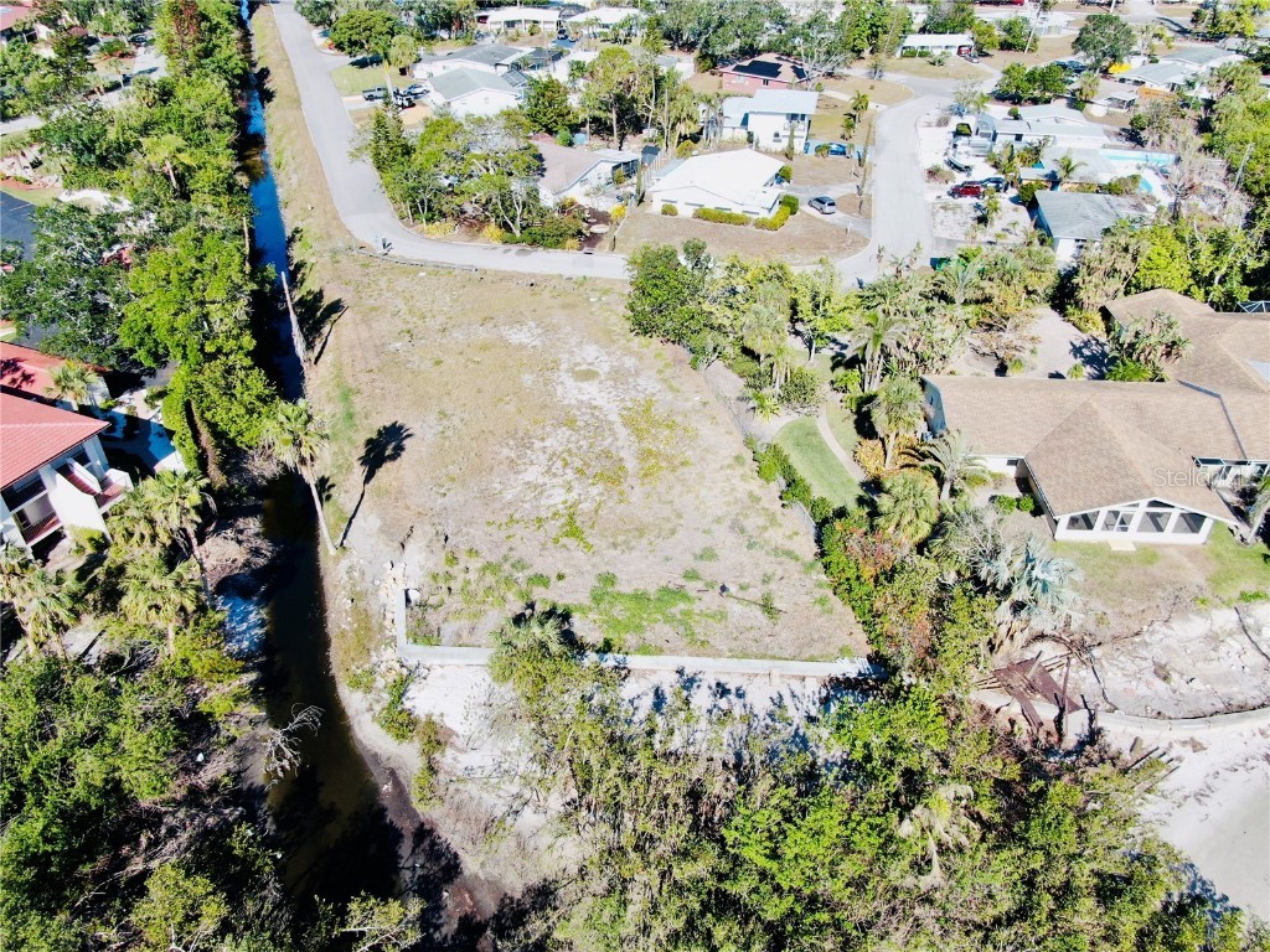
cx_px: 635
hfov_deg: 71.6
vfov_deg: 56.8
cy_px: 476
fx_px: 881
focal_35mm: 24
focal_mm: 4.39
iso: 100
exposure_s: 1/1000
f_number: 2.8
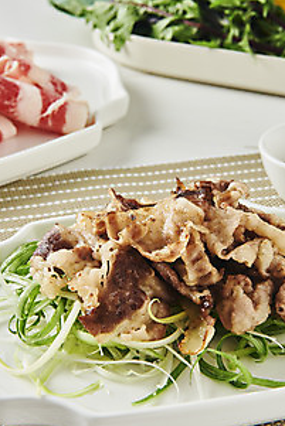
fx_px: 1103
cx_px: 140
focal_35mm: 93
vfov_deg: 21.9
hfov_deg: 14.7
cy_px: 180
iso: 100
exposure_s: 1/125
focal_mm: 70
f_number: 14
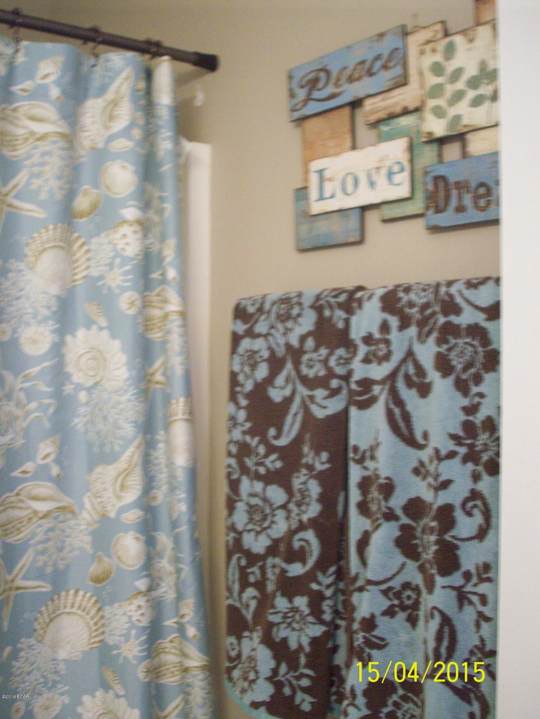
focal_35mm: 37
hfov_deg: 38.7
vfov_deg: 50.1
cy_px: 360
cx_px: 270
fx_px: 769
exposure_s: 1/8
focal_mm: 6.2
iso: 200
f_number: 2.8
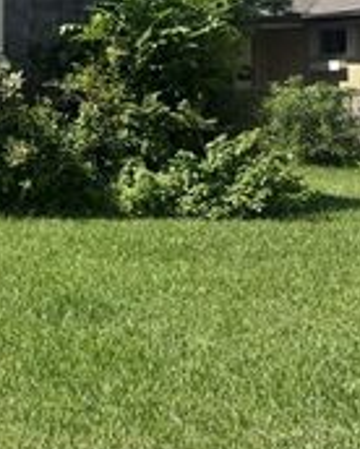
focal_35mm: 68
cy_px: 90
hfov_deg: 18.3
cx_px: -266
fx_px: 904
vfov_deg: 27.3
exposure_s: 1/2710
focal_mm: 6.76
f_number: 1.78
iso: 80
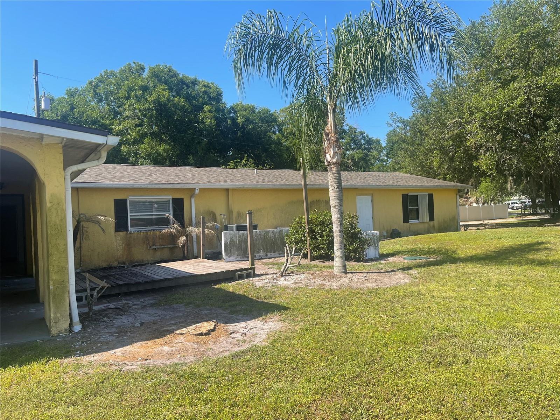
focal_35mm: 25
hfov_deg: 69.4
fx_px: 404
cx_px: 280
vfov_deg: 54.9
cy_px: 210
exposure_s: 1/1739
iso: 32
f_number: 1.6
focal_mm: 5.1
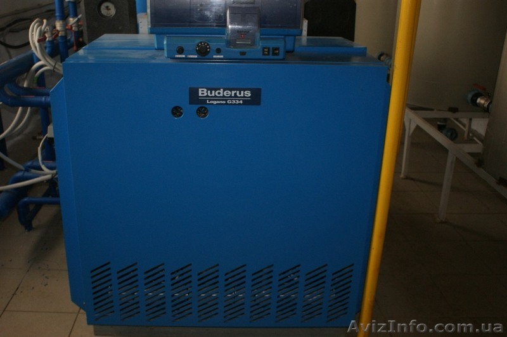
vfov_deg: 36.8
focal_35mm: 36
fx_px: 506
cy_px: 168
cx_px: 254
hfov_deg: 53.2
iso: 400
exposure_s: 1/60
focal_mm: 24
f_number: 5.6
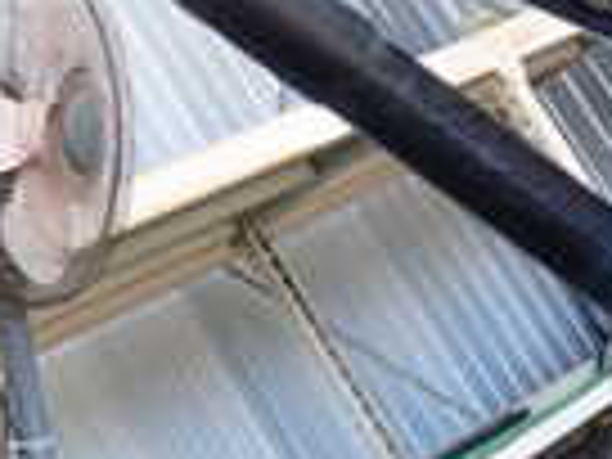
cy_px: 0
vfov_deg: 11.1
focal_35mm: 132
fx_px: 2334
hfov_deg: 14.8
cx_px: 117
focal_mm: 5.4
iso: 100
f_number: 2.3
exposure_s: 1/80
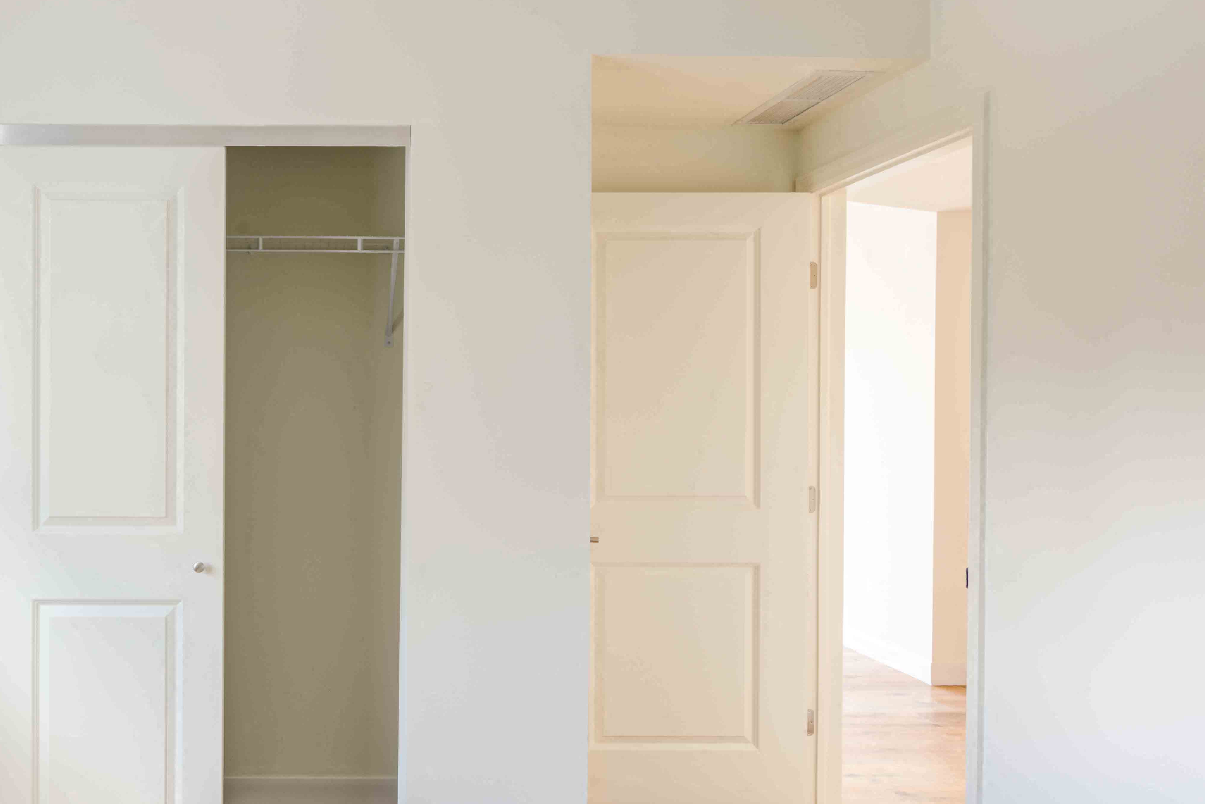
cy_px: 429
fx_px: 1038
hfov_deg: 58.0
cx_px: 343
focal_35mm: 31
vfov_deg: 42.3
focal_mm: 17
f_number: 11
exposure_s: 1/3.33
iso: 100
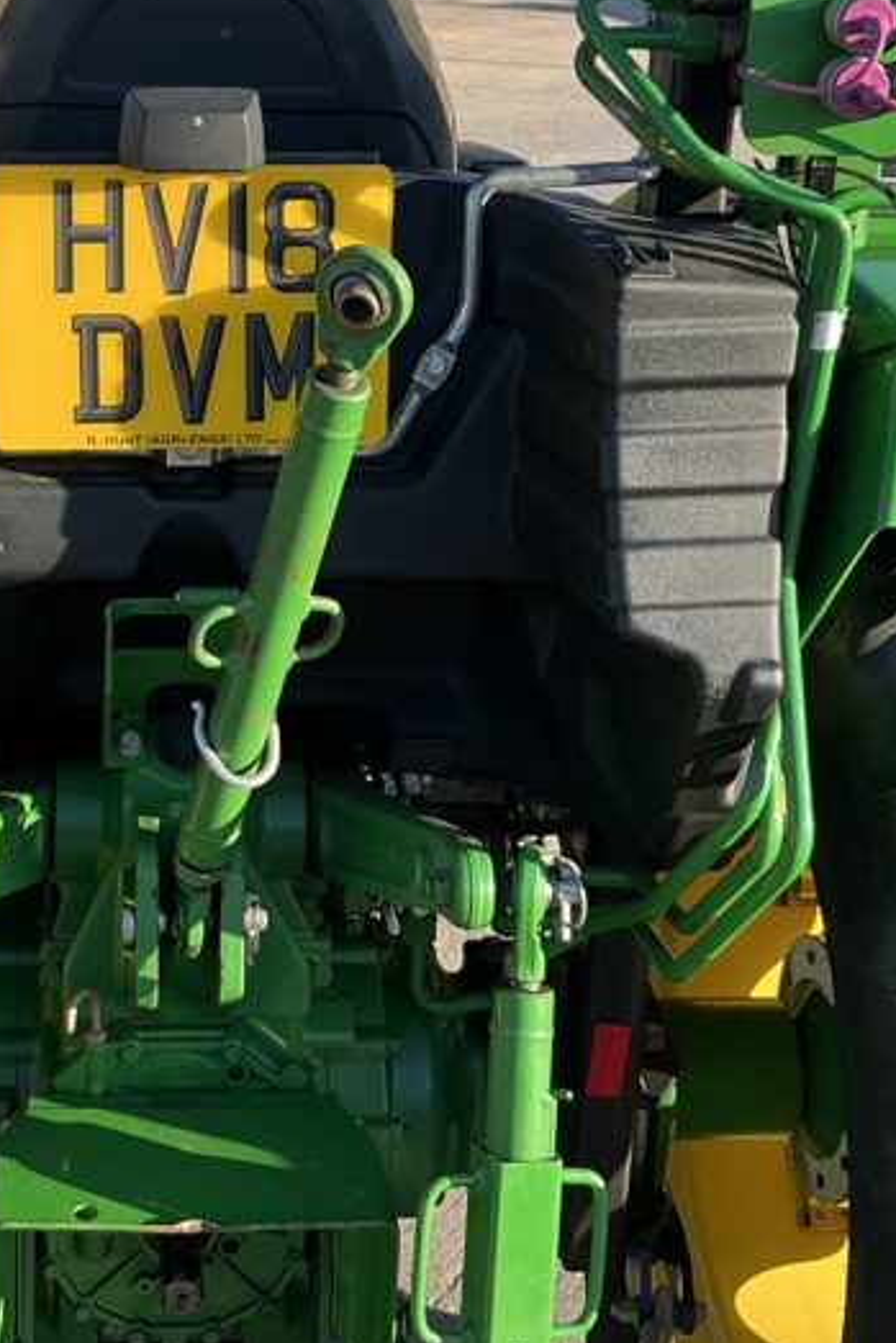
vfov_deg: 34.7
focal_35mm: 57
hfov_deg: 23.5
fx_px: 2126
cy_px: 452
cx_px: 221
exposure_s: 1/280
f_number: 1.8
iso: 25
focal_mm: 3
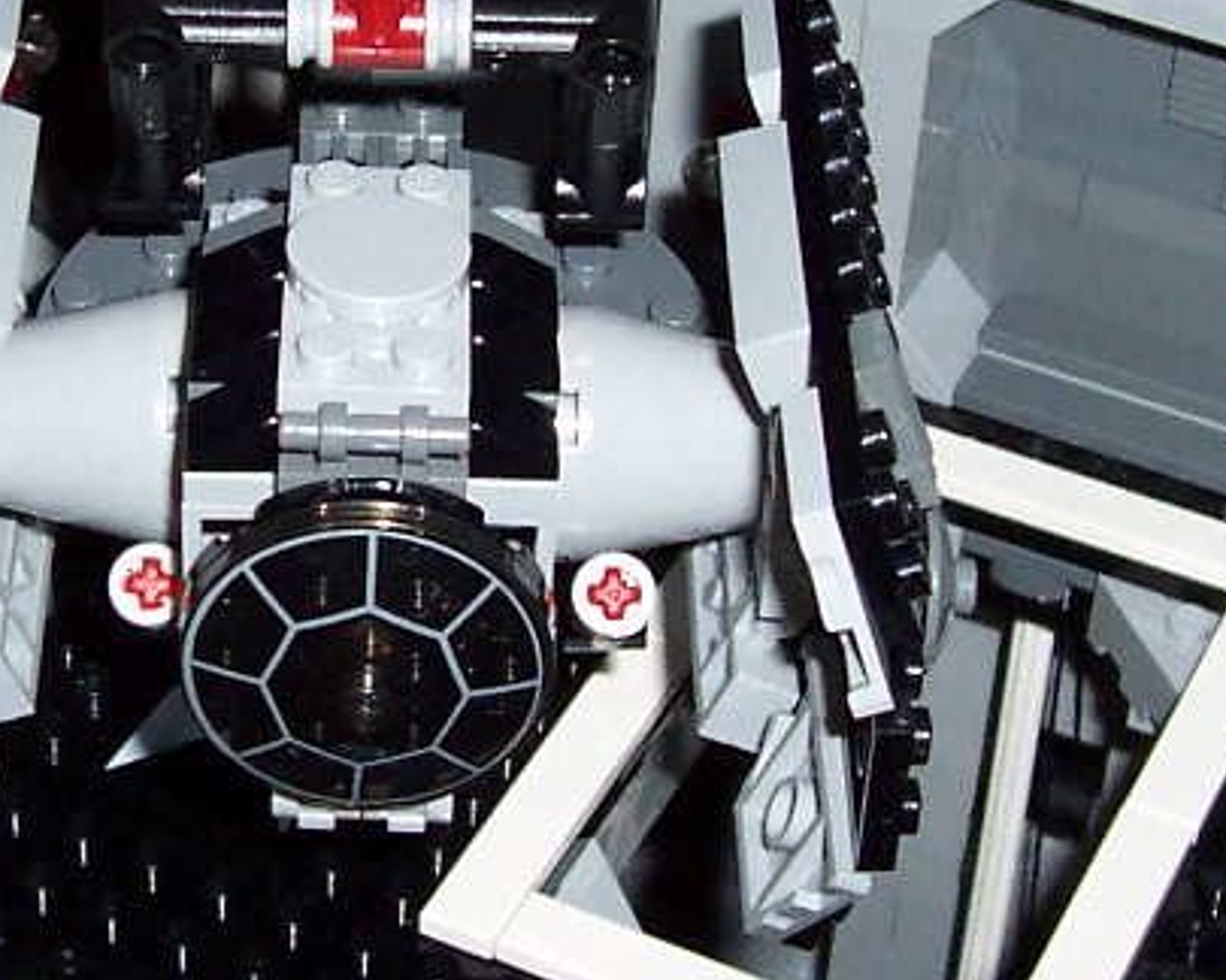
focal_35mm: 107
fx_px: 3882
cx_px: 424
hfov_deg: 17.9
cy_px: 360
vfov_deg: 14.4
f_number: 2.8
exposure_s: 1/60
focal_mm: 5.6
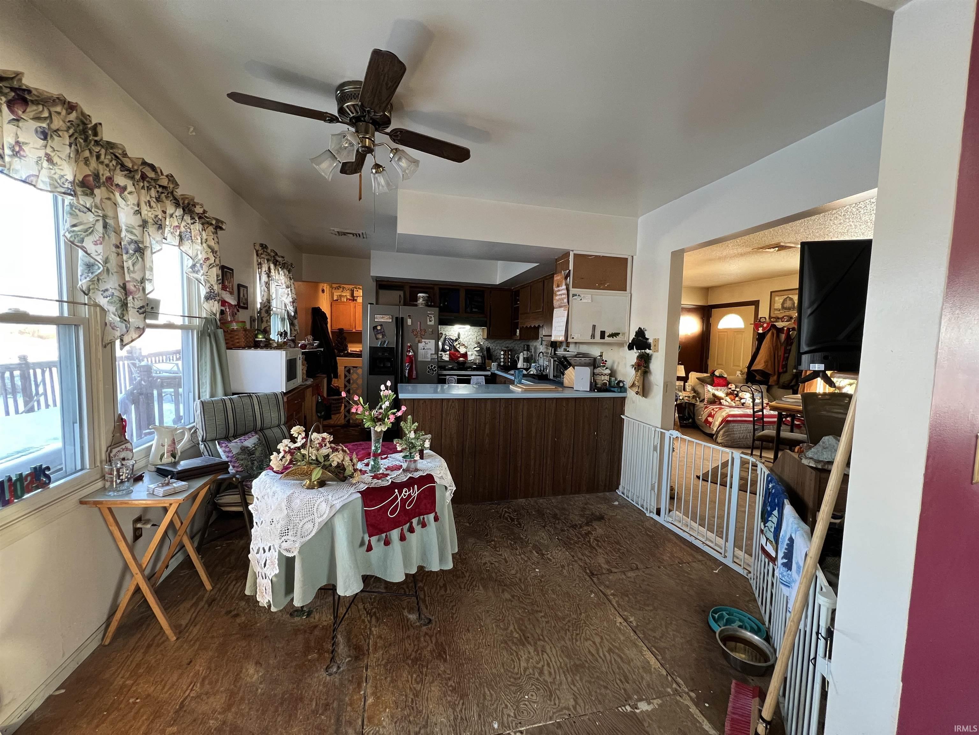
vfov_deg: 89.9
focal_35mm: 13
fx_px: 368
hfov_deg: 106.2
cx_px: 490
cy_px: 368
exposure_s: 1/60
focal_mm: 1.57
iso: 250
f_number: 1.8
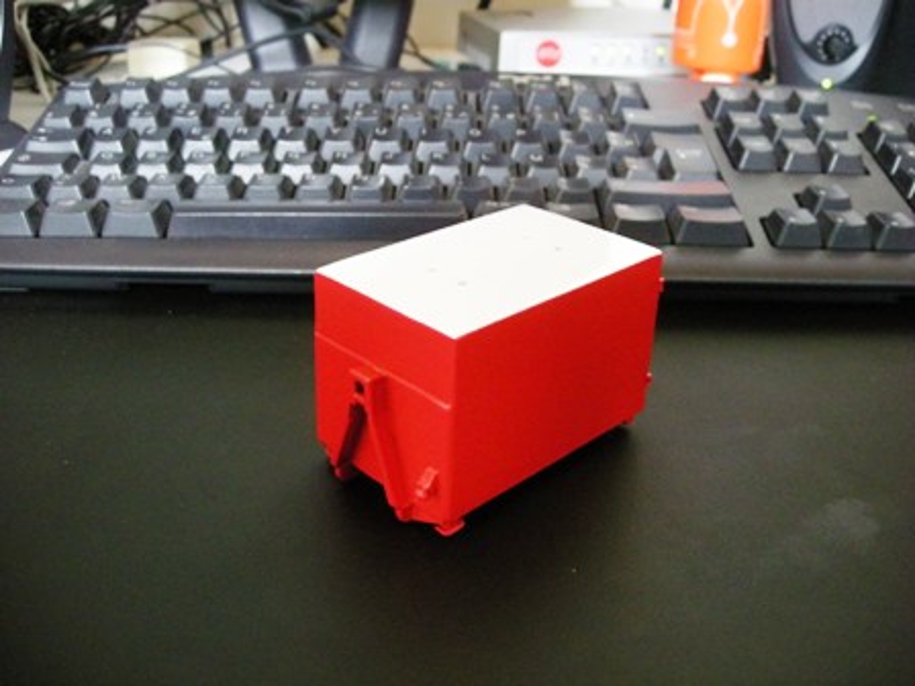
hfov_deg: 52.6
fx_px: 925
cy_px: 343
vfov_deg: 40.7
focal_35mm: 35
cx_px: 458
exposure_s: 1/28.5
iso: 400
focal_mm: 5.7
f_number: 2.8
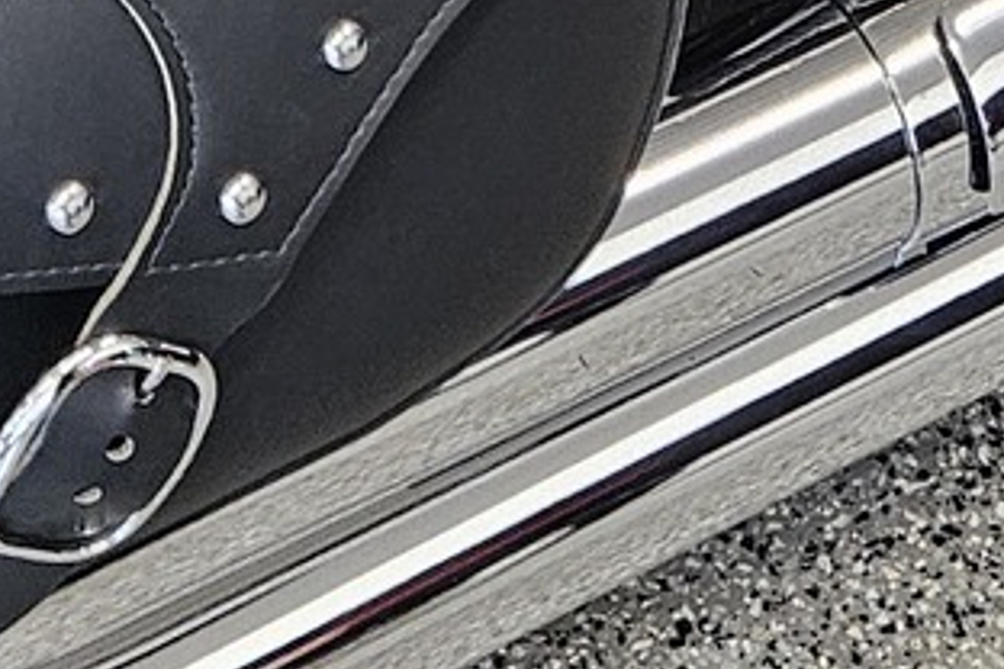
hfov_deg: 13.0
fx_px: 4378
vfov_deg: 8.0
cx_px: 898
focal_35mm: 157
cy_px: -1020
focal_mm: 5.4
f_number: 1.8
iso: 640
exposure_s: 1/60
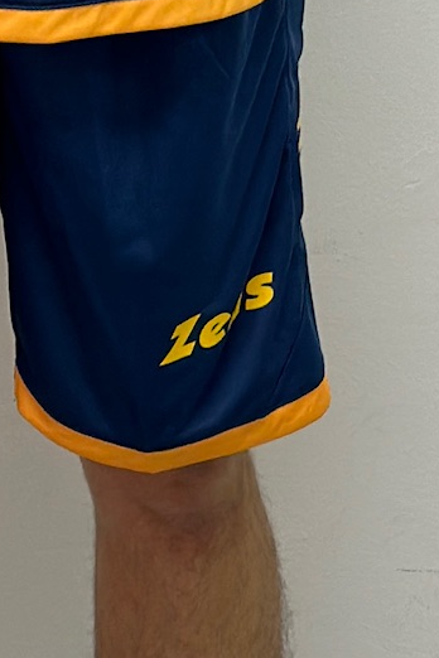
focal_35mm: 196
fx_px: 3585
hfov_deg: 7.0
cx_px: 9
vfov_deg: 9.9
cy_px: -582
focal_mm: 6.86
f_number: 1.78
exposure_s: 1/50
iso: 100
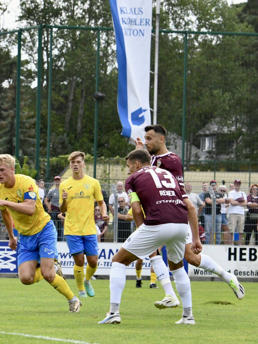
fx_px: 2225
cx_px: 27
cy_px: 172
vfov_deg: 8.8
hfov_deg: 6.6
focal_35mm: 224
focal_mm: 155
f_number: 10
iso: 2000
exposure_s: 1/1600
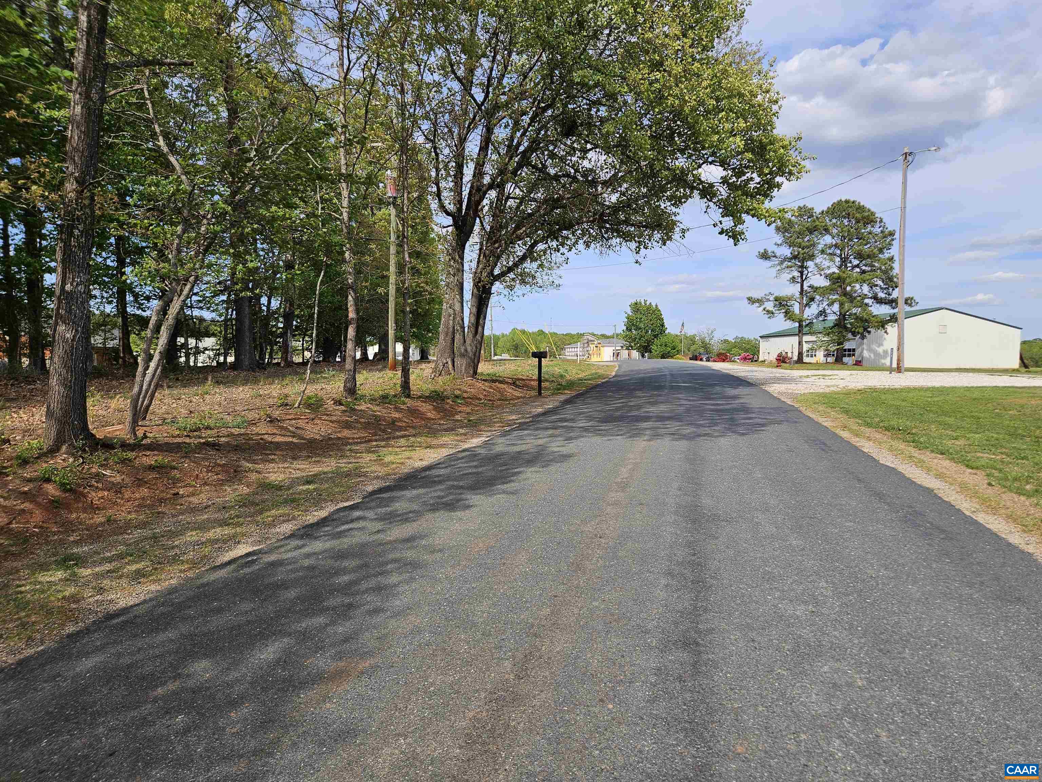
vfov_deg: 58.9
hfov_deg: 73.9
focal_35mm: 23
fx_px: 692
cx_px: 521
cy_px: 391
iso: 25
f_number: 1.8
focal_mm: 5.4
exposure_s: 1/1429
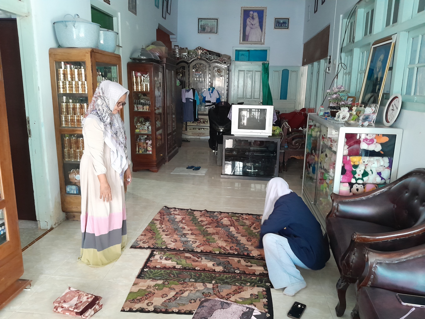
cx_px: 212
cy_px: 160
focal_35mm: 26
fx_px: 319
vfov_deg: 53.1
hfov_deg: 67.3
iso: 1000
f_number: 1.8
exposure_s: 1/25
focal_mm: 3.98
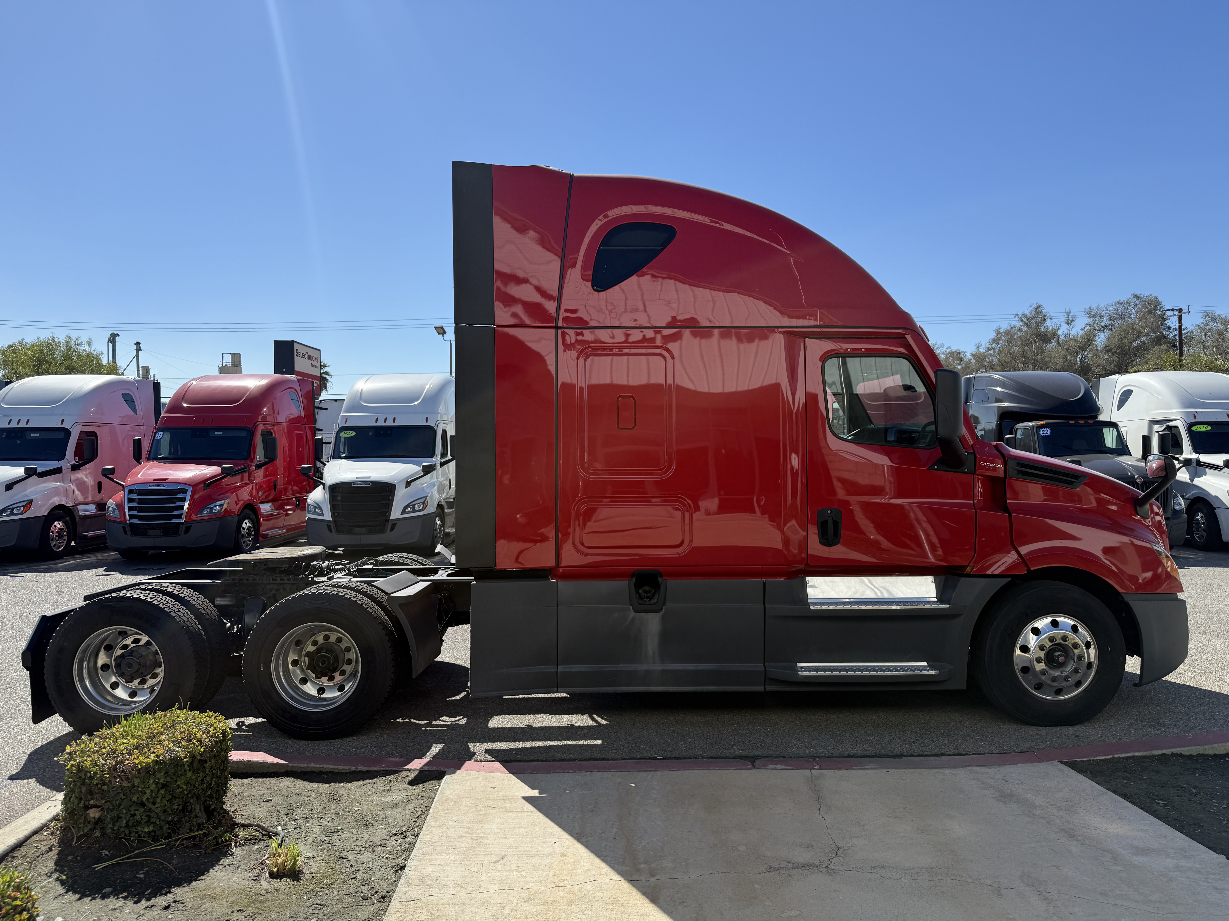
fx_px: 852
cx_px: 614
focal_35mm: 24
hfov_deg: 71.6
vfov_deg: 56.8
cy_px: 460
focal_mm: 6.76
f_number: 1.78
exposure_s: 1/4405
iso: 80
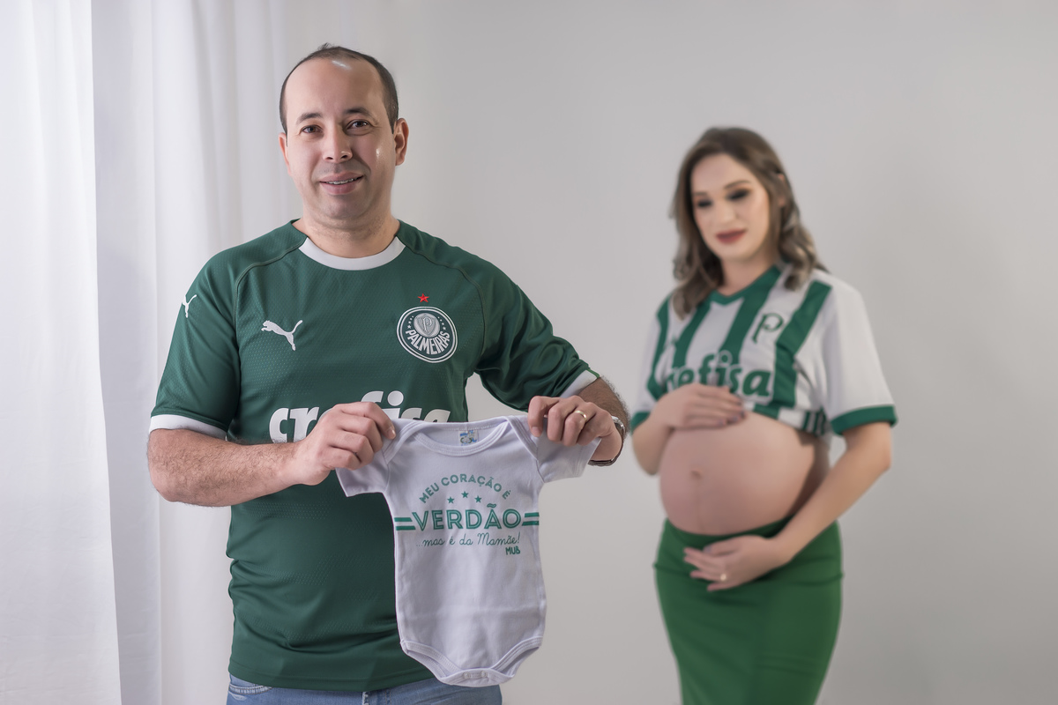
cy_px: 352
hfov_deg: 23.9
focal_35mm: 85
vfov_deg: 16.1
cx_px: 529
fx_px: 2498
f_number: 2.5
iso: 80
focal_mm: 85
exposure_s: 1/125
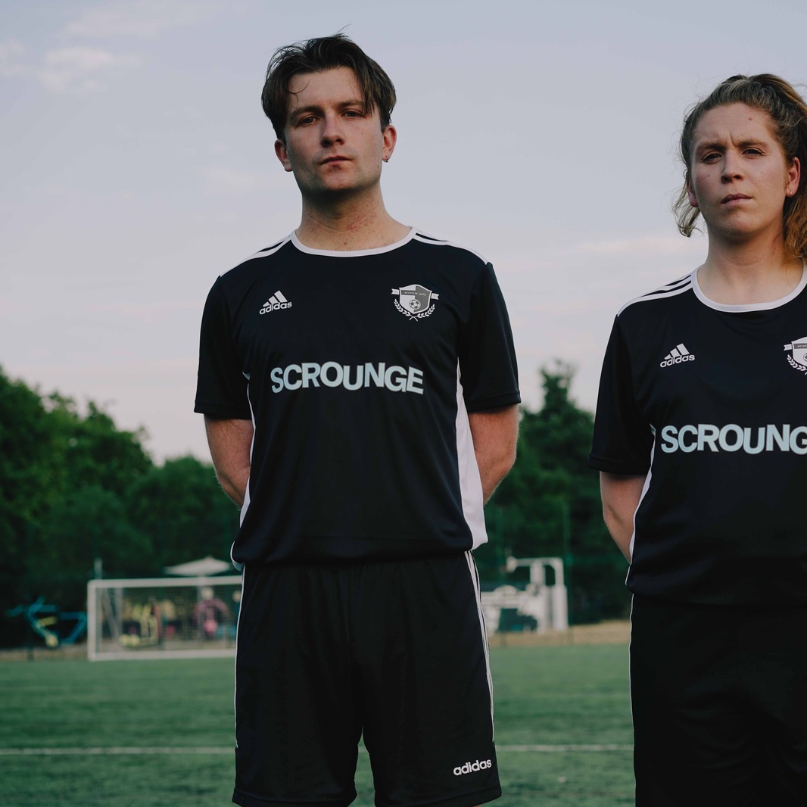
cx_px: 555
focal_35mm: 71
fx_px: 1873
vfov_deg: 24.3
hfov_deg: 24.2
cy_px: 408
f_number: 4
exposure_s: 1/320
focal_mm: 55
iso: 80
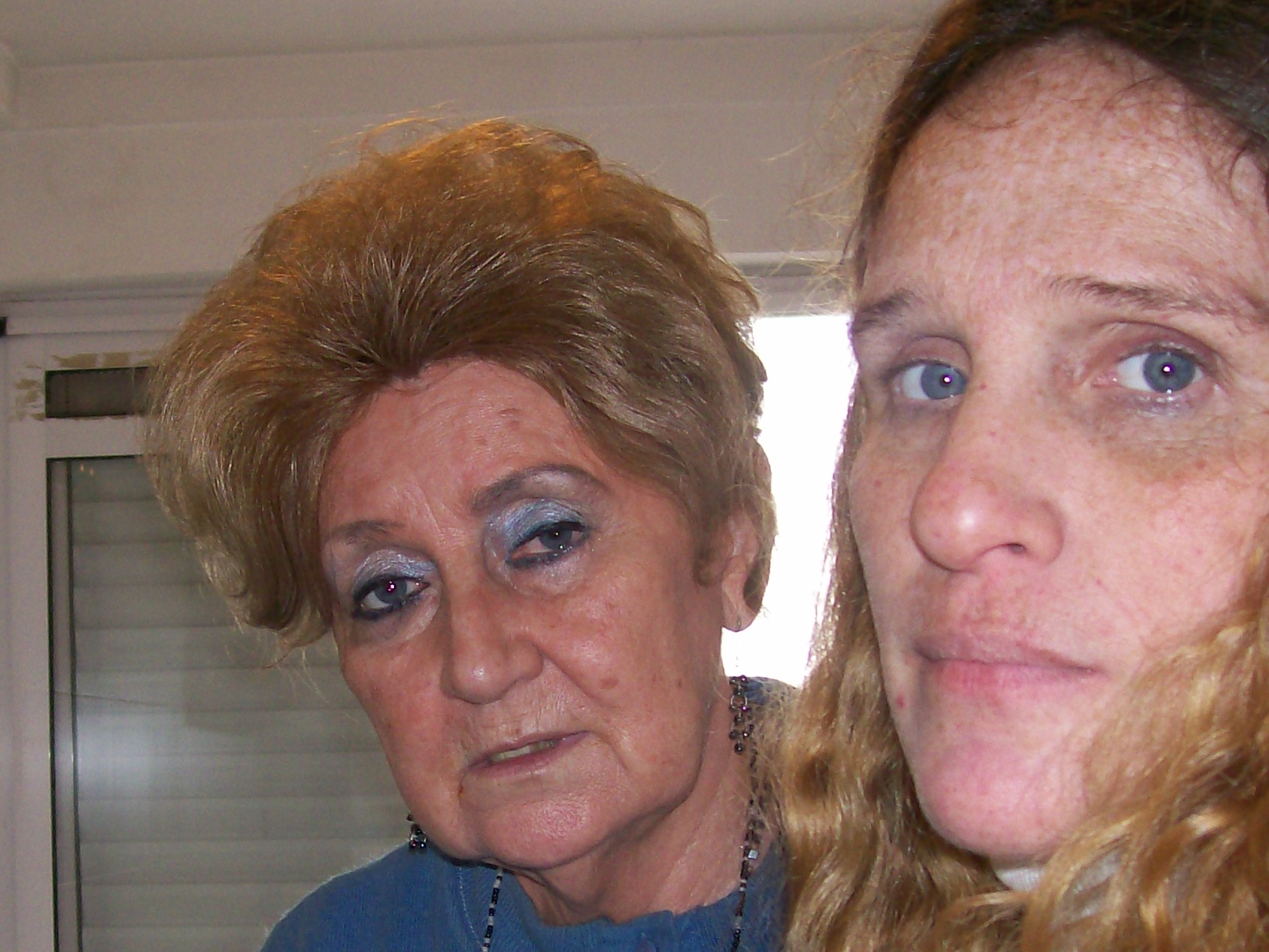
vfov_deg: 22.3
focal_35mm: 65
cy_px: 746
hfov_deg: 29.5
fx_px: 2383
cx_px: 384
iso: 80
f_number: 2.7
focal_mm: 6
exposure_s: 1/64
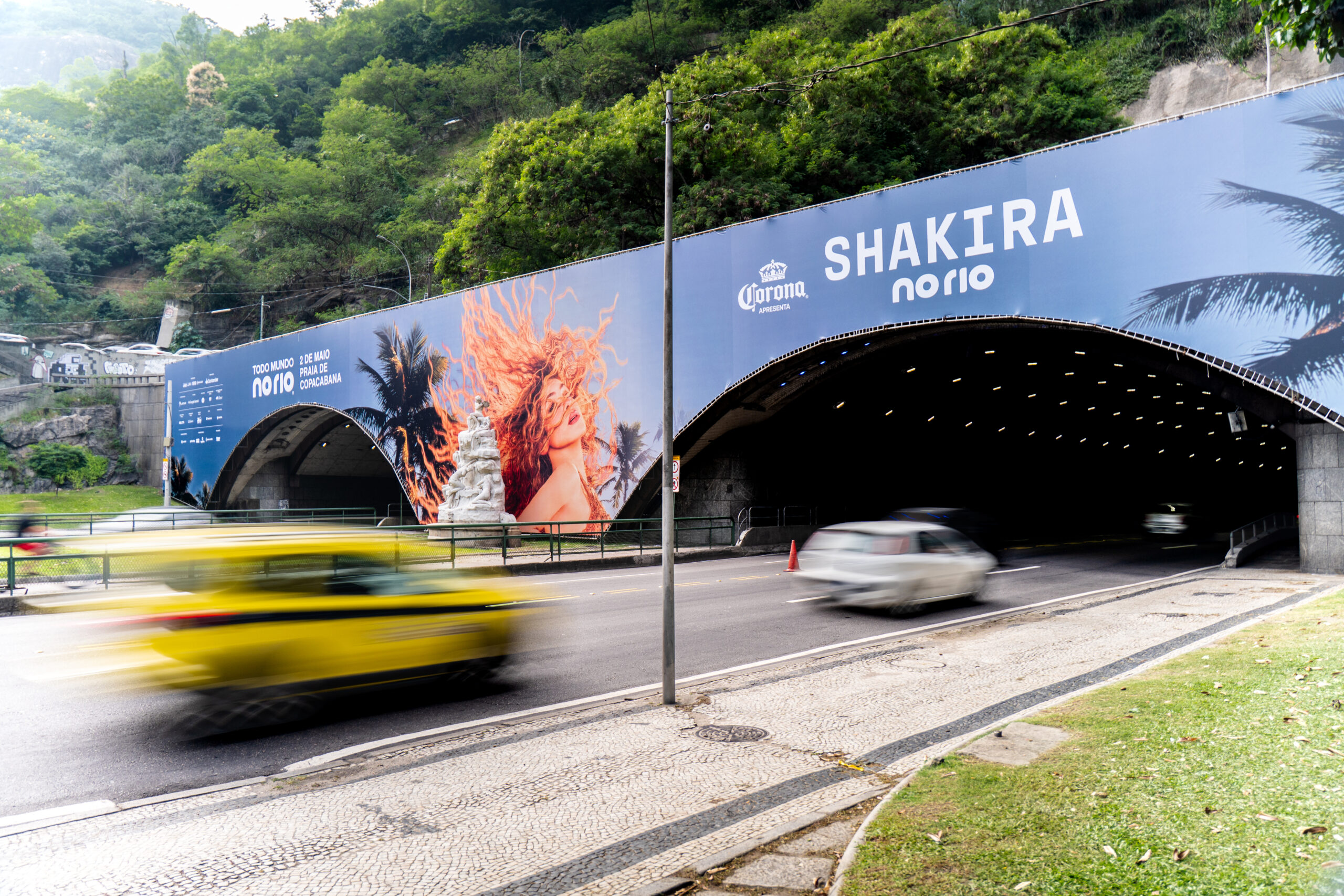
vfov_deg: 50.4
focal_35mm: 26
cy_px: 448
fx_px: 952
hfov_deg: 70.4
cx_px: 672
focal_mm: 17
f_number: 2.8
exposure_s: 1/10
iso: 125
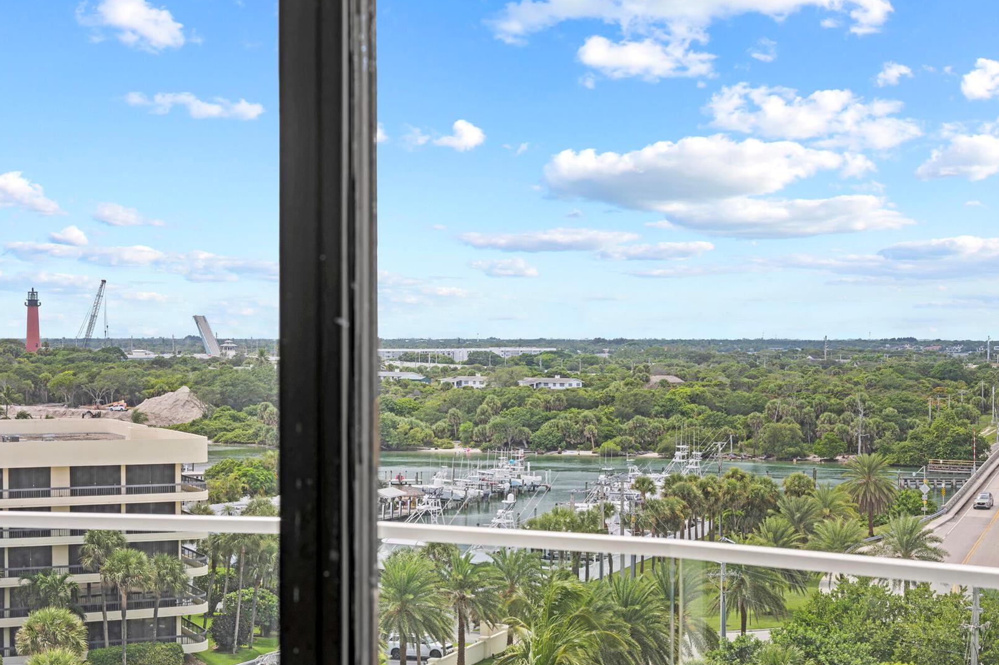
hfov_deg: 31.4
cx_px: 578
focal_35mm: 64
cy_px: 378
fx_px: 1776
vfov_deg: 21.2
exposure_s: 1/8
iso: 64
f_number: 8
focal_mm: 50
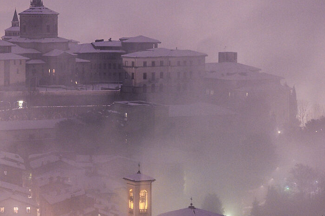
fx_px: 1551
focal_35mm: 172
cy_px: 83
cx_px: 48
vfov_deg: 8.0
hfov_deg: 11.9
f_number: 9
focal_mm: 50
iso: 160
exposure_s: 5
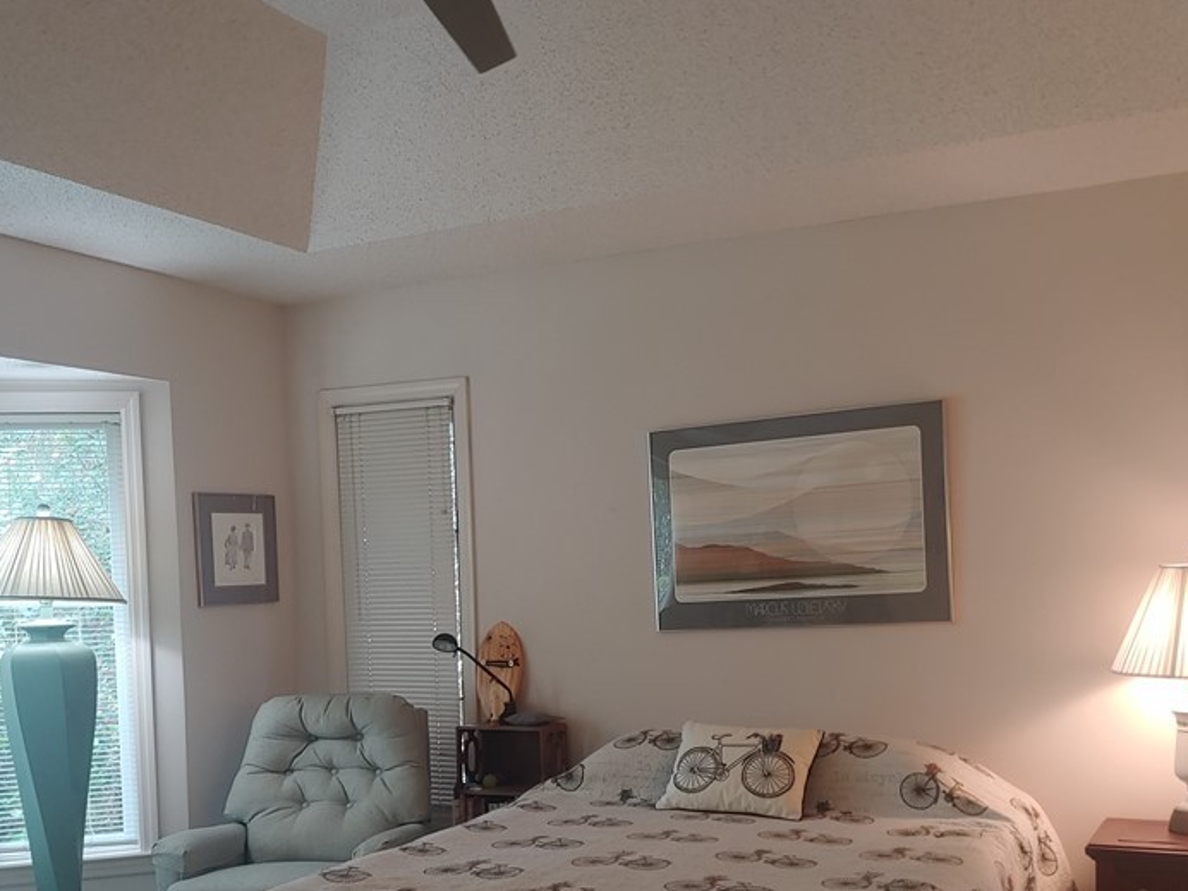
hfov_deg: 50.1
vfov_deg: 38.1
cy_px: 620
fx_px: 1270
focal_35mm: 37
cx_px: 592
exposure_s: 1/40
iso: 100
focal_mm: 4.23
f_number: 1.5
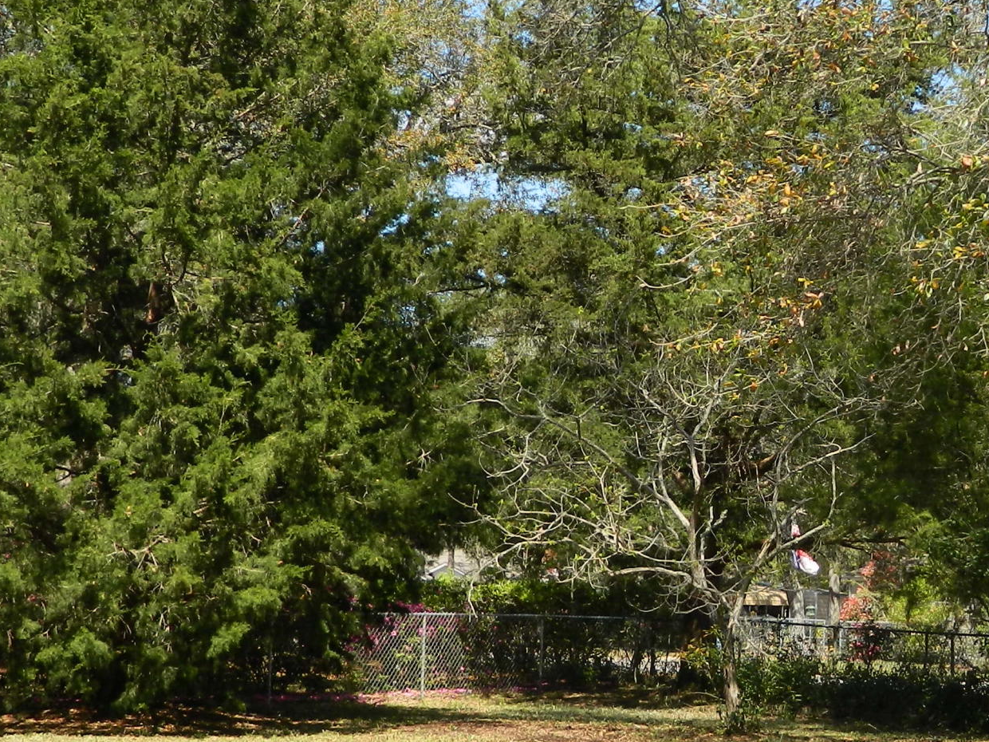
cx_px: 771
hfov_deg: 25.6
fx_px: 2143
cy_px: 434
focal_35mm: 75
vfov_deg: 19.6
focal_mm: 5.6
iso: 80
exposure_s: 1/400
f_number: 3.2
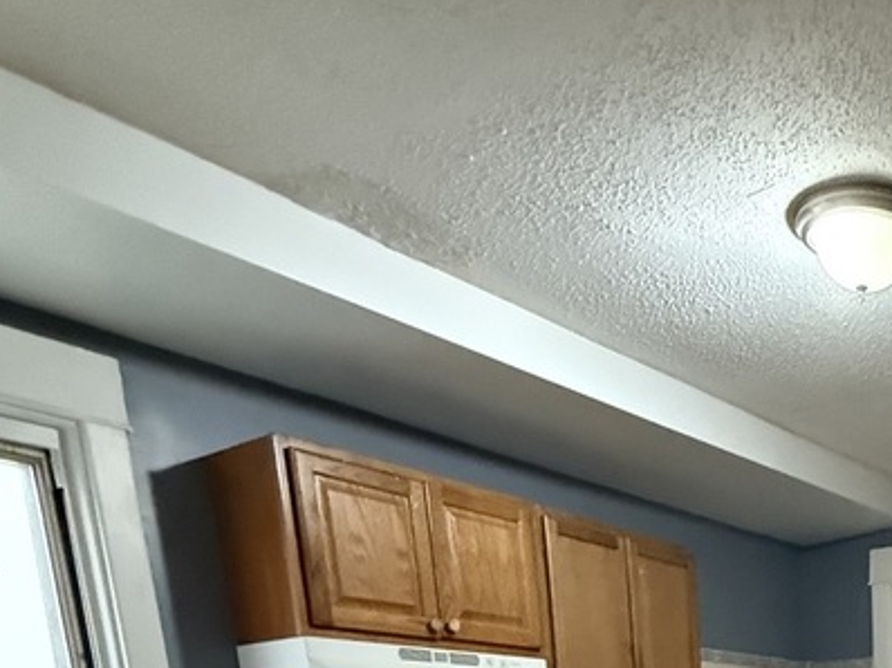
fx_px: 979
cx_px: 881
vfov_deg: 27.3
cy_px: 982
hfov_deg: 42.6
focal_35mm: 38
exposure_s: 1/60
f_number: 2.2
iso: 1250
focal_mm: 2.22
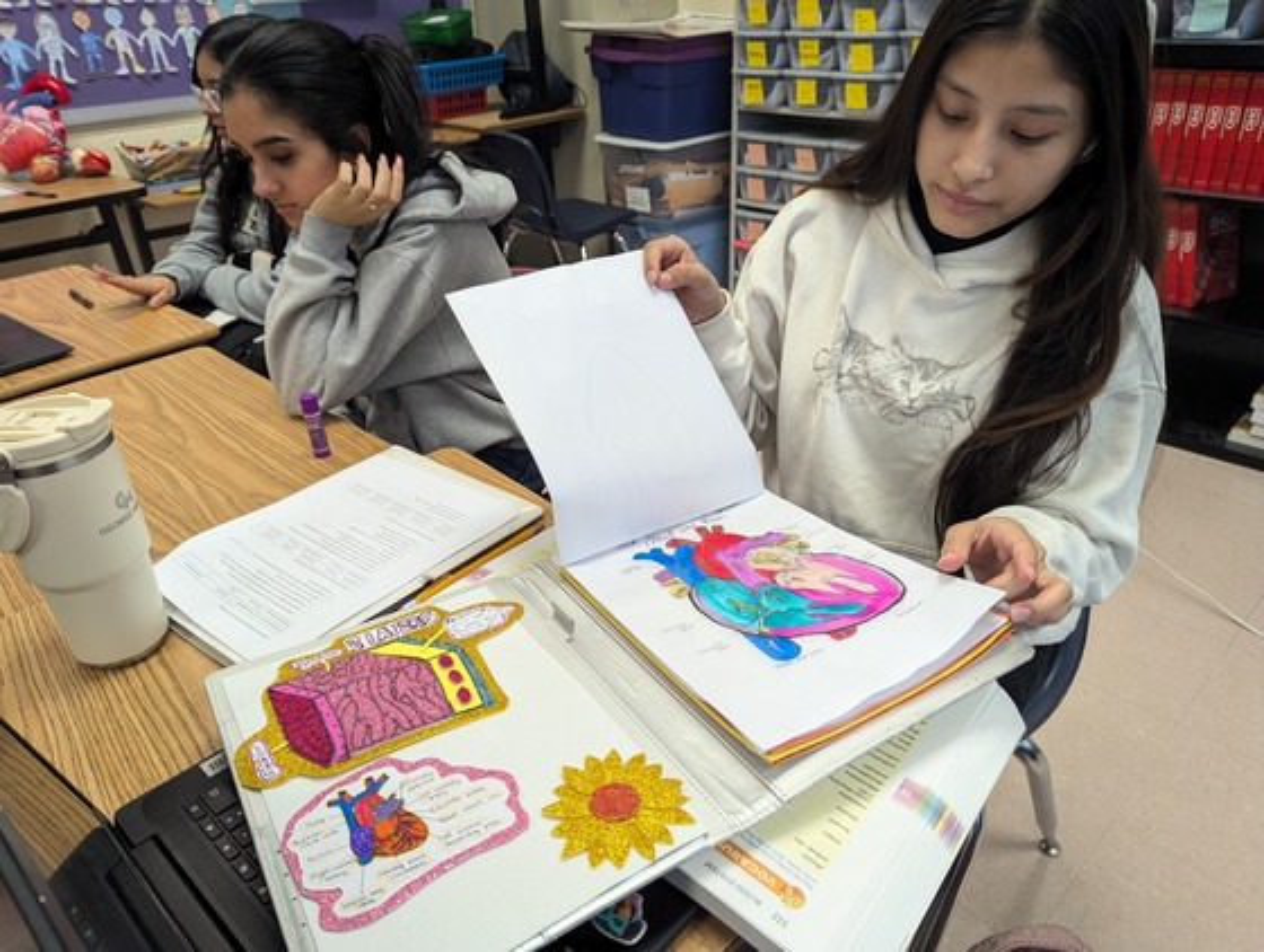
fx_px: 878
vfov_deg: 57.0
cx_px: 632
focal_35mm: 24
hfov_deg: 71.5
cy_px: 476
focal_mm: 6.81
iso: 113
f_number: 1.85
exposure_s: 1/61.9
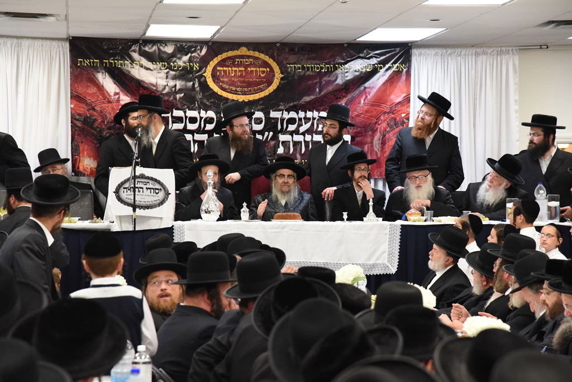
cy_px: 191
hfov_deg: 17.1
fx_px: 1908
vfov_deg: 11.4
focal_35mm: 120
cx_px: 286
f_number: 5.6
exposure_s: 1/200
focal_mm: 120
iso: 4500
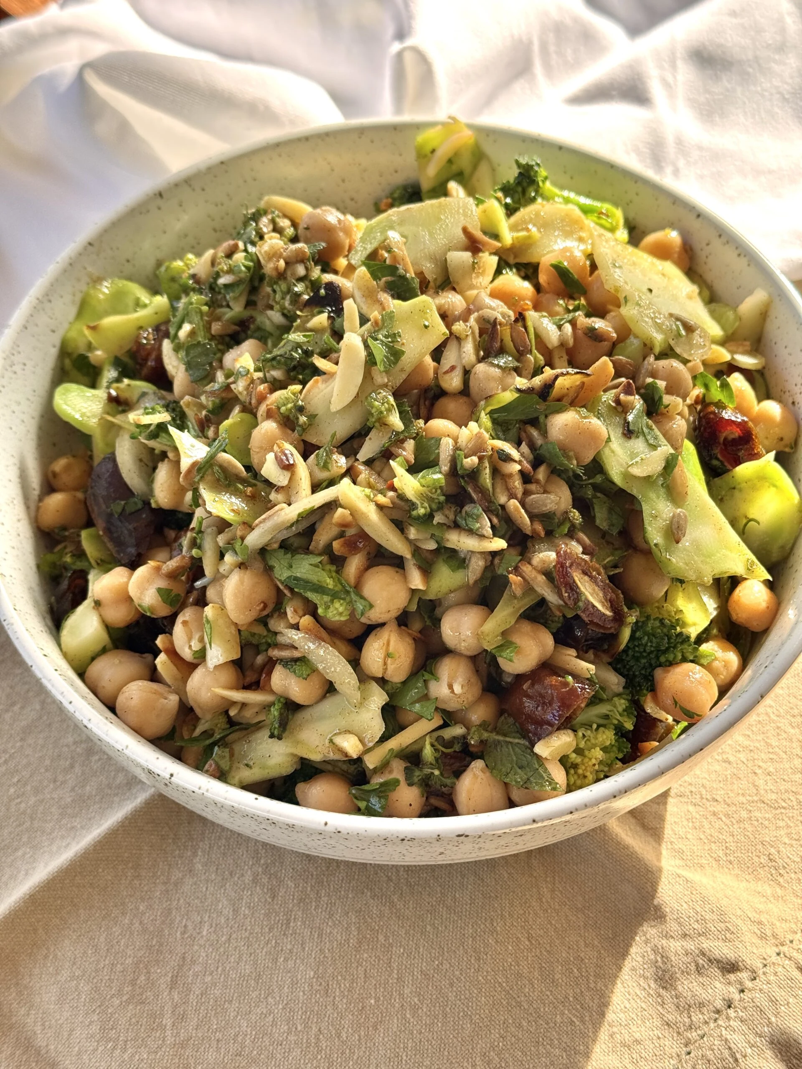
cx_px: 401
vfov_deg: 39.7
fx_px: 1483
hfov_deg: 30.3
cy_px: 534
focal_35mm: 48
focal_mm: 6.76
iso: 64
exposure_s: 1/615
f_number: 1.78
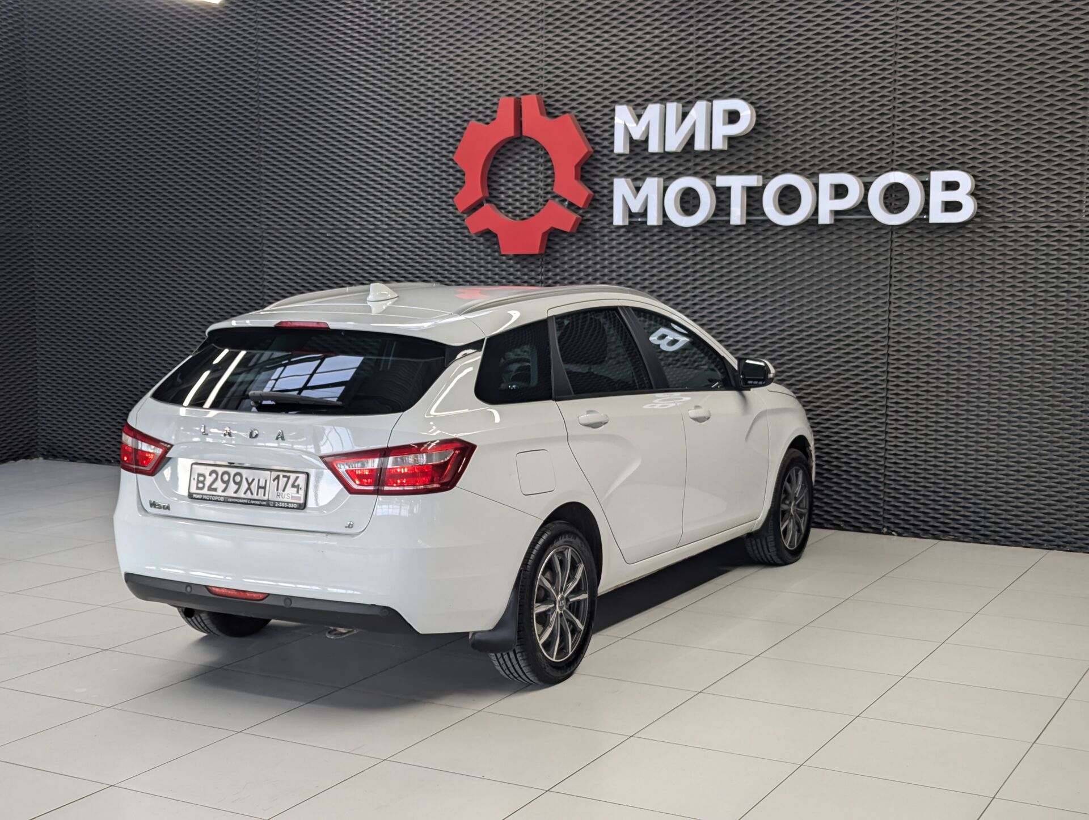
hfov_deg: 39.6
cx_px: 544
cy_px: 410
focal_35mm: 48
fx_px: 1512
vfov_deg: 30.3
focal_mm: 6.81
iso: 42
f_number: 1.85
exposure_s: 1/163
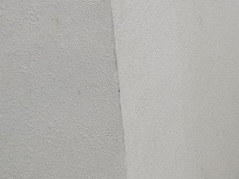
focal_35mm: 80
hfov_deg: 20.0
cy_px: -76
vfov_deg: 17.0
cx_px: 388
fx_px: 553
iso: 640
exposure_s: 1/120
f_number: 1.8
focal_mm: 5.4
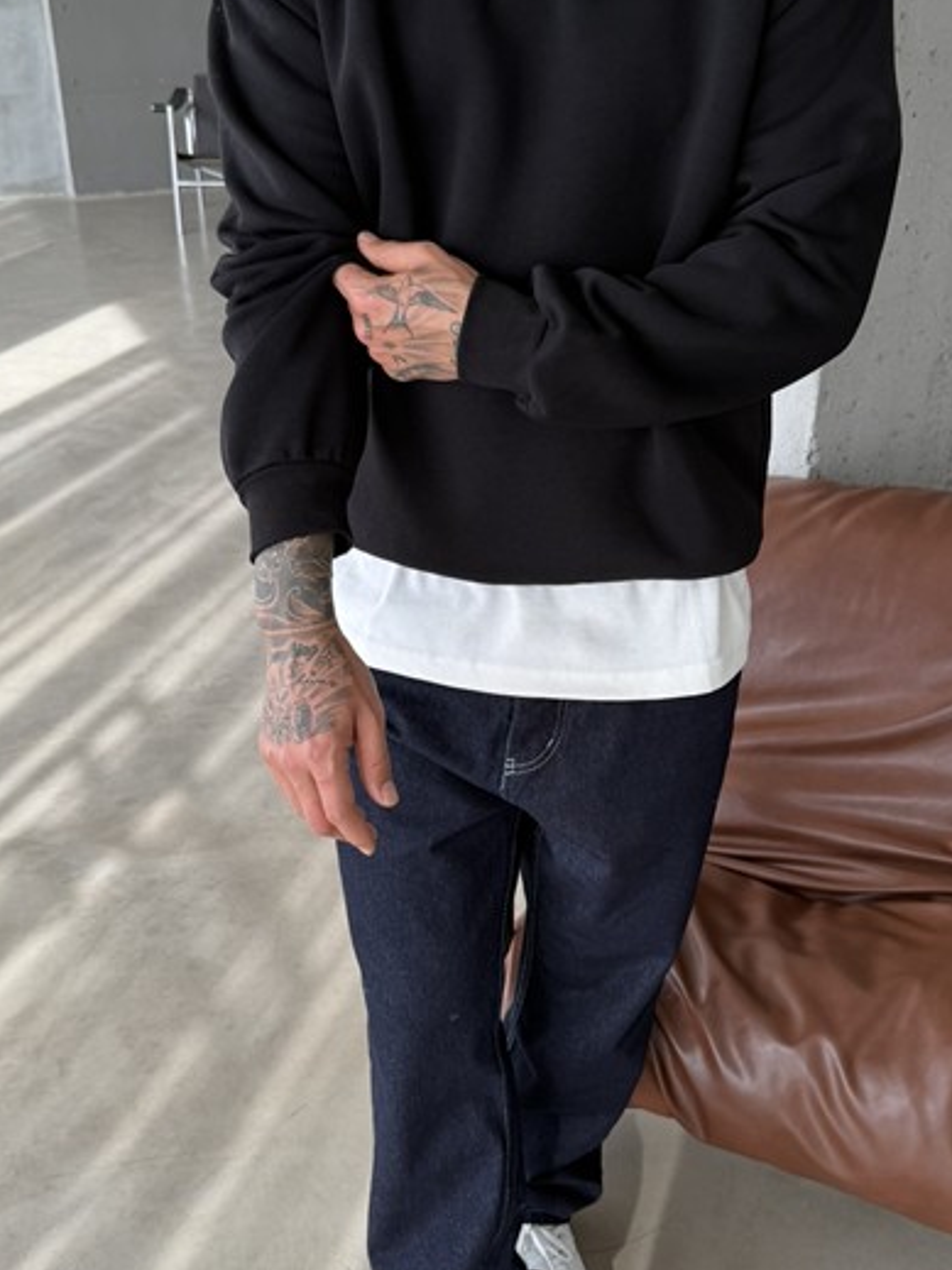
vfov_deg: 50.1
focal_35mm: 37
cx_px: 516
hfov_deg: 38.6
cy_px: 626
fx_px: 1357
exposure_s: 1/169
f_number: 1.78
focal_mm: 6.76
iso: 80
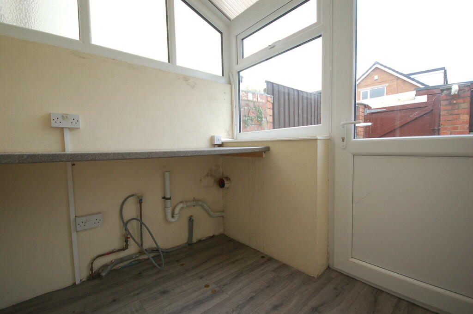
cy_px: 157
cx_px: 236
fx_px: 197
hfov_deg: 100.5
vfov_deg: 77.1
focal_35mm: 15
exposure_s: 1/80
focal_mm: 10
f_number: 4.5
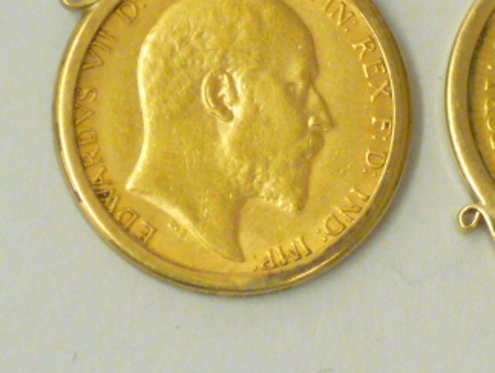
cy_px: 94
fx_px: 5469
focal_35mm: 382
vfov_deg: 3.9
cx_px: 394
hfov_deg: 5.2
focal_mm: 17.5
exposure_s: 1/25
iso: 400
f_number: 5.7
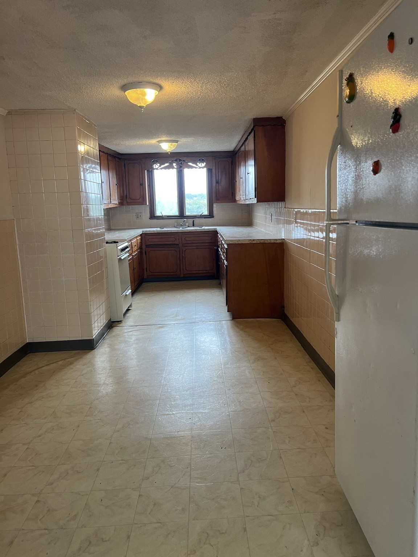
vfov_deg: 67.3
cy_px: 278
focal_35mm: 26
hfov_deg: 53.1
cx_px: 209
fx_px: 419
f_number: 1.5
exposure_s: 1/120
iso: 125
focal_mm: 5.7
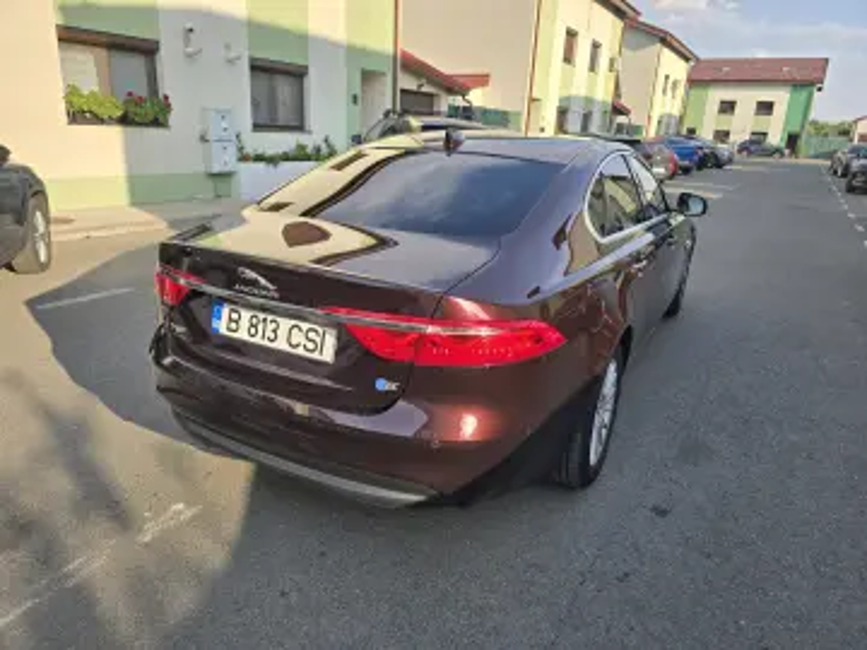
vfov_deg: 58.9
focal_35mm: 23
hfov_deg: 73.9
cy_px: 325
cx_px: 434
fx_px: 576
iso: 12
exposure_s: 1/416
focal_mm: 6.3
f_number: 1.7
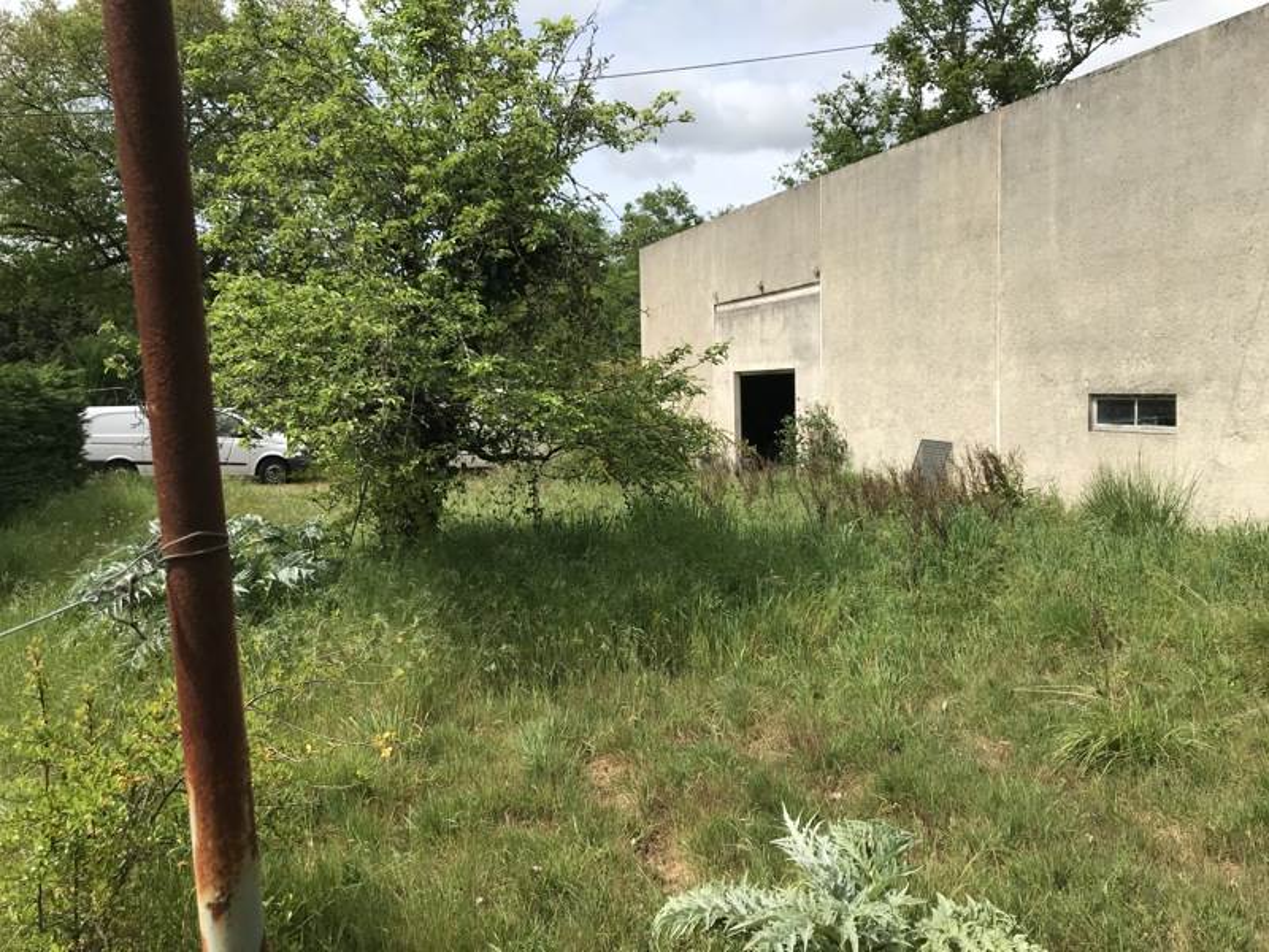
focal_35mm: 28
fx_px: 1026
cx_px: 634
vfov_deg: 49.7
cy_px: 476
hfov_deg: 63.4
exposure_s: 1/2591
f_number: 1.8
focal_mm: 3.99
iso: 20
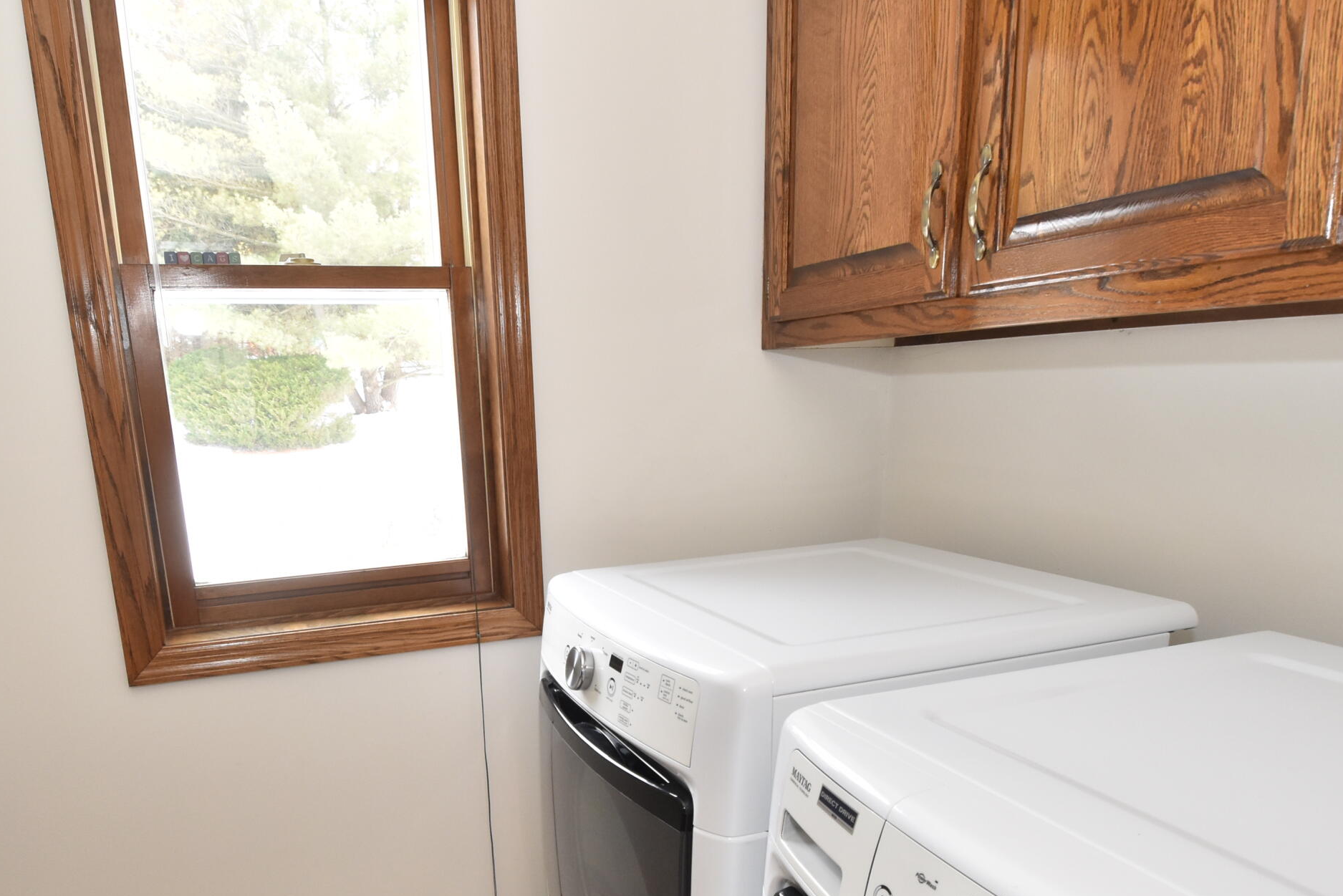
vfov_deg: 51.4
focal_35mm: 24
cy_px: 647
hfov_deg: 73.4
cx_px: 585
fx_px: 895
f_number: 7.1
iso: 800
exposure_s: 1/80
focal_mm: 10
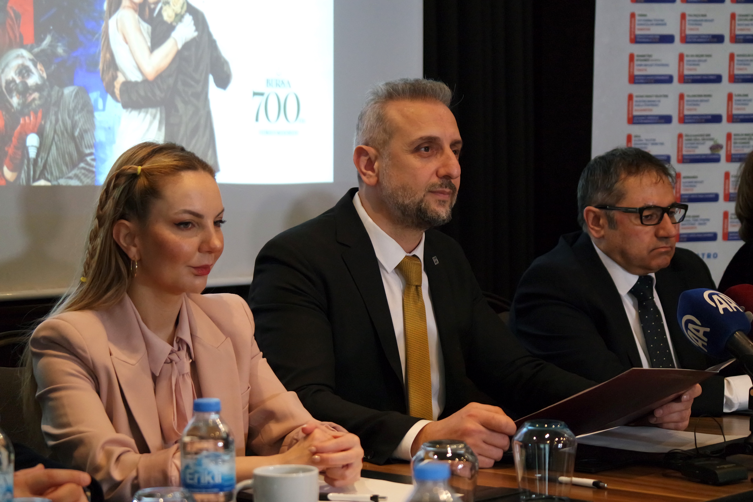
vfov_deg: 15.2
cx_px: 376
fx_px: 1882
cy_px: 251
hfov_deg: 22.6
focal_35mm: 90
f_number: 4
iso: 3200
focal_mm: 59
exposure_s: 1/100
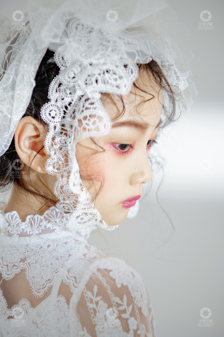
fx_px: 653
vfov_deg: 28.8
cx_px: 112
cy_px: 168
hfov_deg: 19.5
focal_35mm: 70
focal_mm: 70
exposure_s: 1/100
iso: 100
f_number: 4
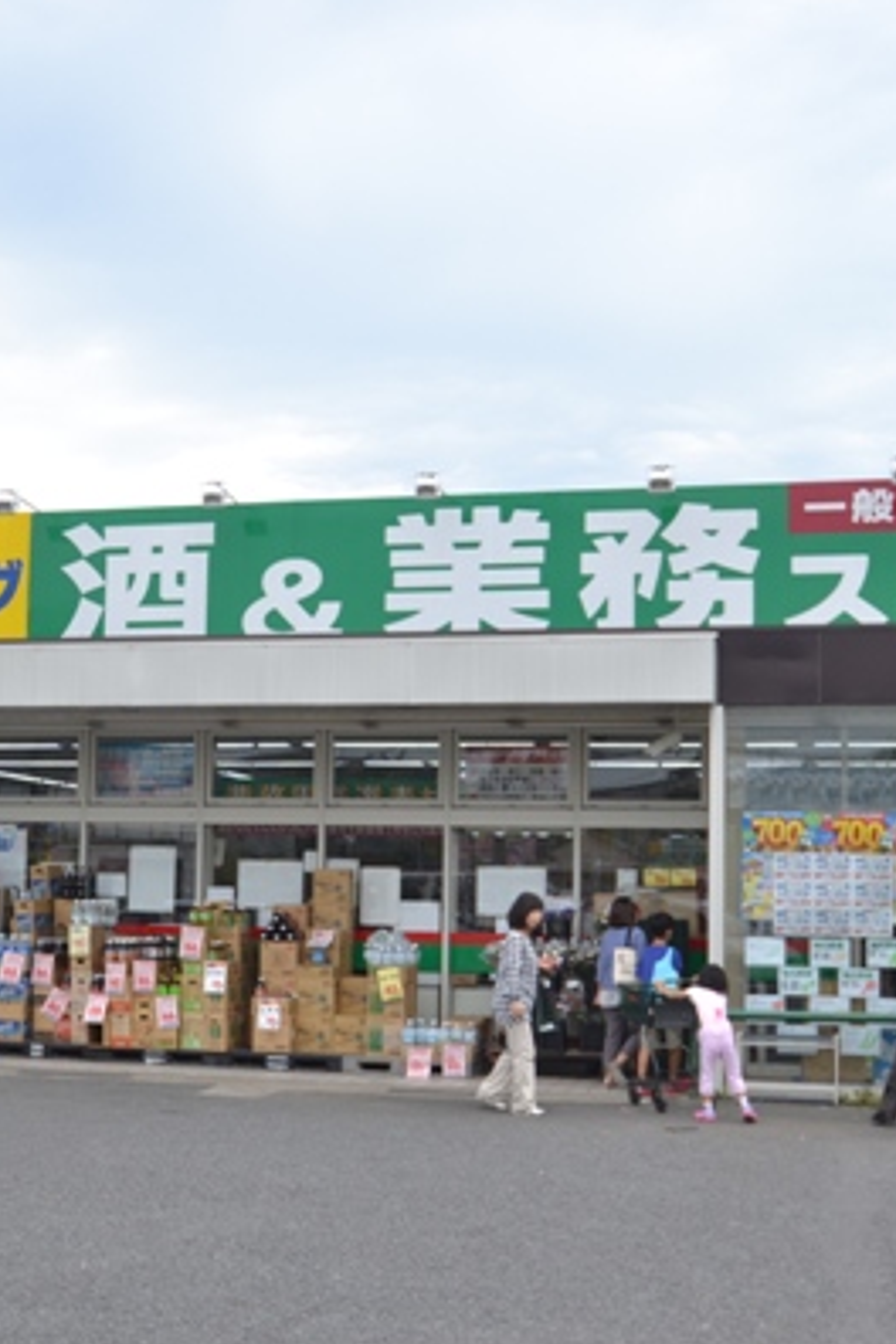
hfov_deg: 28.1
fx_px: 1783
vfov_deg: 41.3
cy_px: 675
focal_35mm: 48
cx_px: 356
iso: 200
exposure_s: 1/200
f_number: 7.1
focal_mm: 21
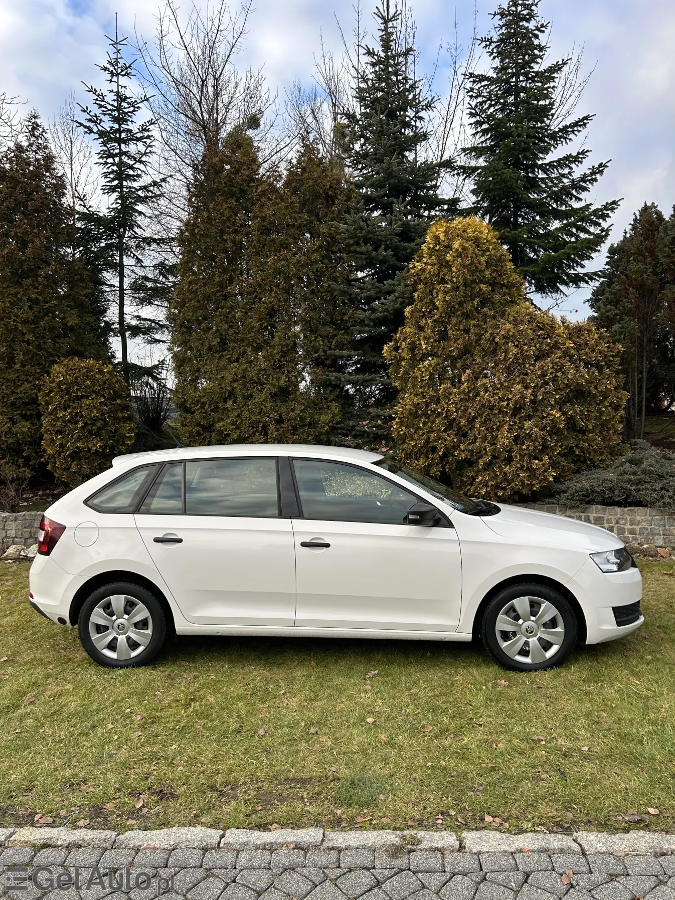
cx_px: 338
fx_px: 676
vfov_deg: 67.3
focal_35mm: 26
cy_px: 450
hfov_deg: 53.1
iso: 50
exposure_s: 1/581
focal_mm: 5.7
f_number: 1.5
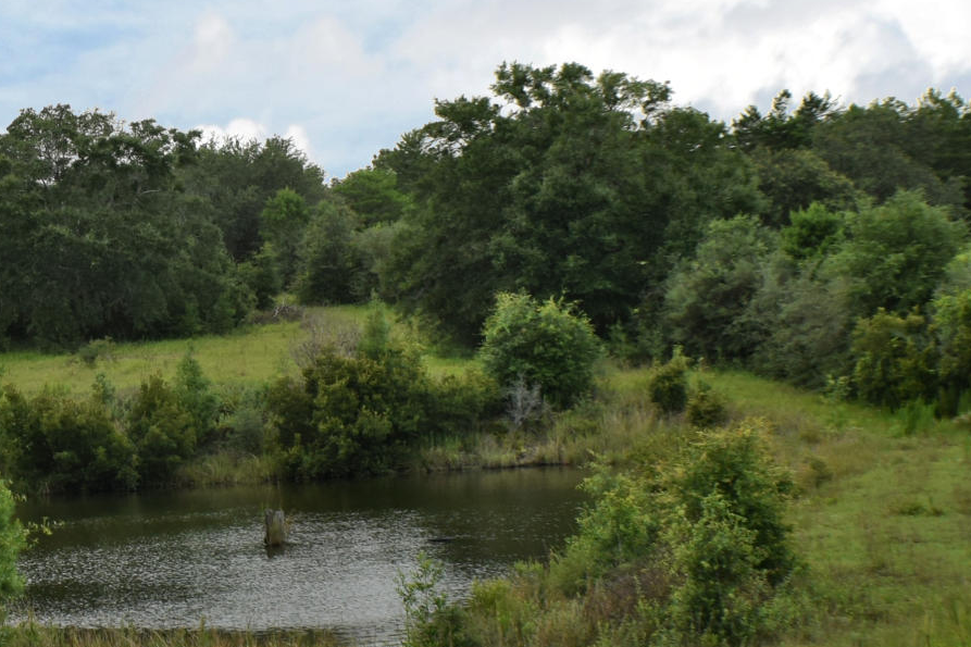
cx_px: 41
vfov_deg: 11.3
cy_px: 254
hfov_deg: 16.6
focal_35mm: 121
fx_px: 3263
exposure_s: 1/125
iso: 100
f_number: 6.3
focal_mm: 24
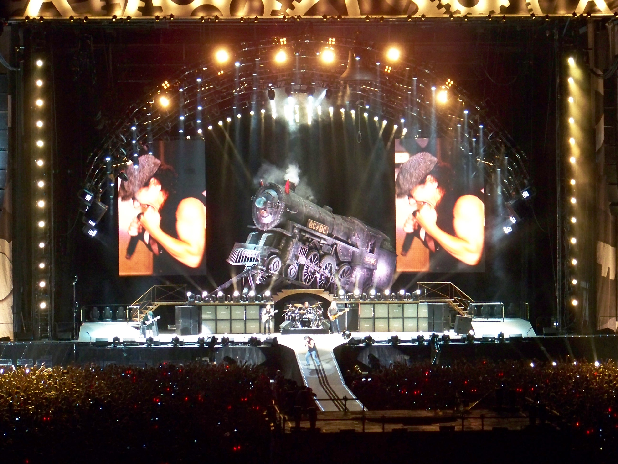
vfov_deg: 10.7
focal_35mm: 139
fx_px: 2482
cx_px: 309
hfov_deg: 14.2
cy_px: 232
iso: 500
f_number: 3.2
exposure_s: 1/40
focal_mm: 22.2
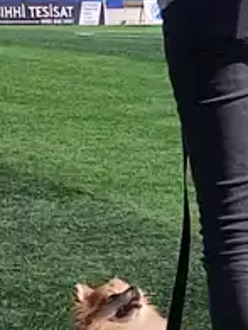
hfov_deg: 13.6
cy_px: 105
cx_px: 175
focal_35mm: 109
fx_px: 1041
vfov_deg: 18.0
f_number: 1.9
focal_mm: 6.04
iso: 50
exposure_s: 1/651
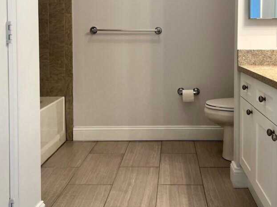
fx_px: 344
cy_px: 55
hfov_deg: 43.6
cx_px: 171
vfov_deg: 33.0
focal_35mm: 43
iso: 80
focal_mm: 5.7
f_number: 1.5
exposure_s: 1/120
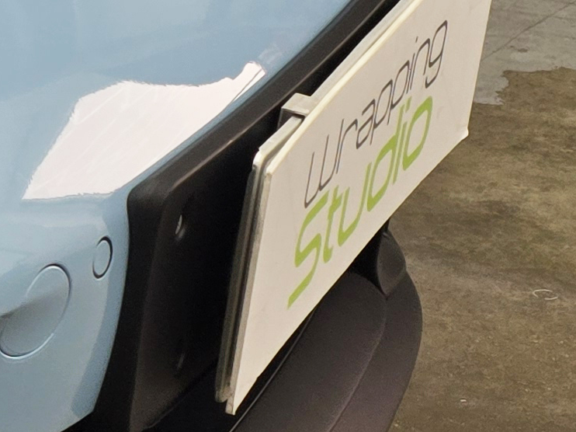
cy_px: 233
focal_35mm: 124
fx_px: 2063
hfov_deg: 12.0
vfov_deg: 11.9
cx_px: -911
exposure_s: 1/100
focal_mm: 6.3
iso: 40
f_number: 1.7
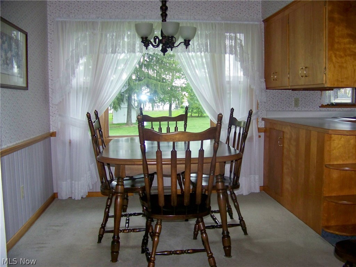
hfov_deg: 51.4
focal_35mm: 36
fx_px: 370
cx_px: 178
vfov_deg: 39.7
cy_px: 134
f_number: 2.8
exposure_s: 1/30
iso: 200
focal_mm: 5.85
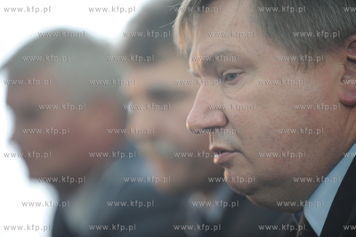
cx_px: 178
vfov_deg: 7.6
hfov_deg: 11.4
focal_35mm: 180
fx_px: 1778
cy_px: 118
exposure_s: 1/100
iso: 1250
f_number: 2.8
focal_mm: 180
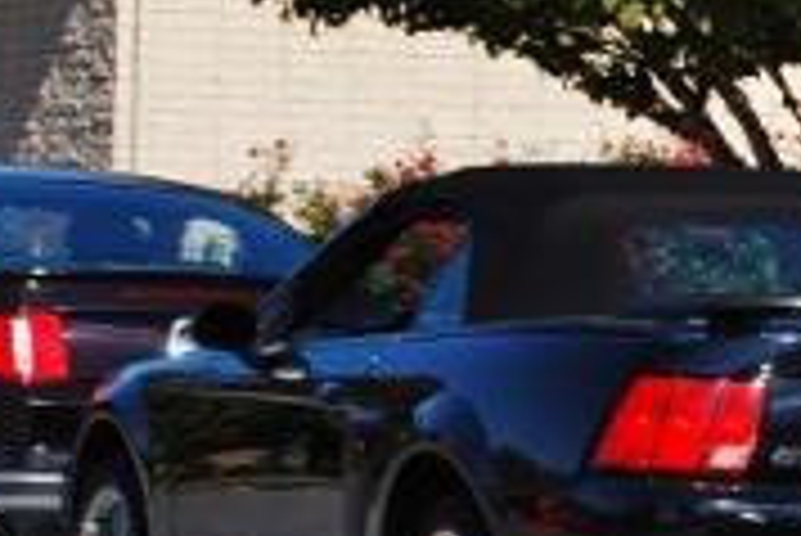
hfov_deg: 5.5
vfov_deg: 3.7
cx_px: 1444
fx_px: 8244
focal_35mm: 370
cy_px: 225
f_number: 8
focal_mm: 55
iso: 100
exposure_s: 1/250
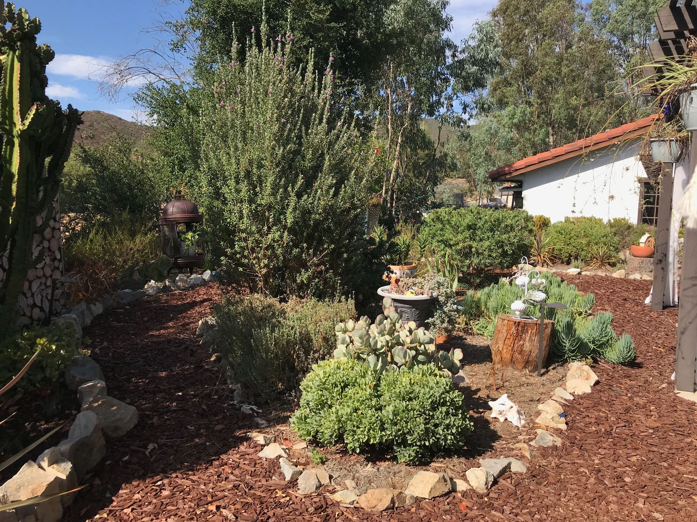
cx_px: 348
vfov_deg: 49.7
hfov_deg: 63.4
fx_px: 564
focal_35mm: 28
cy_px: 261
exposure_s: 1/1842
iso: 20
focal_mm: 3.99
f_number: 1.8
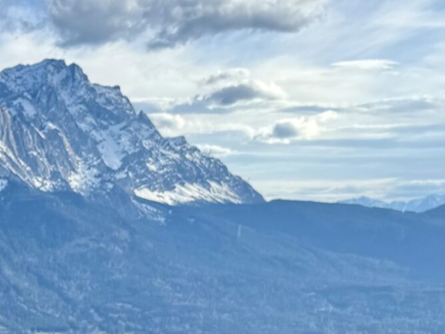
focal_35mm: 92
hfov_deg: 18.9
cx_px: -213
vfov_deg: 15.6
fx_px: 1183
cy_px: 372
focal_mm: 6.76
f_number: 1.78
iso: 80
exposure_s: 1/2703
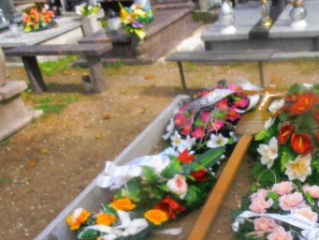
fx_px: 415
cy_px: 175
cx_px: 246
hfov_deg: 40.6
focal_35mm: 45
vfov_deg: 31.7
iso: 80
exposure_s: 1/640
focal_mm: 4.2
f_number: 3
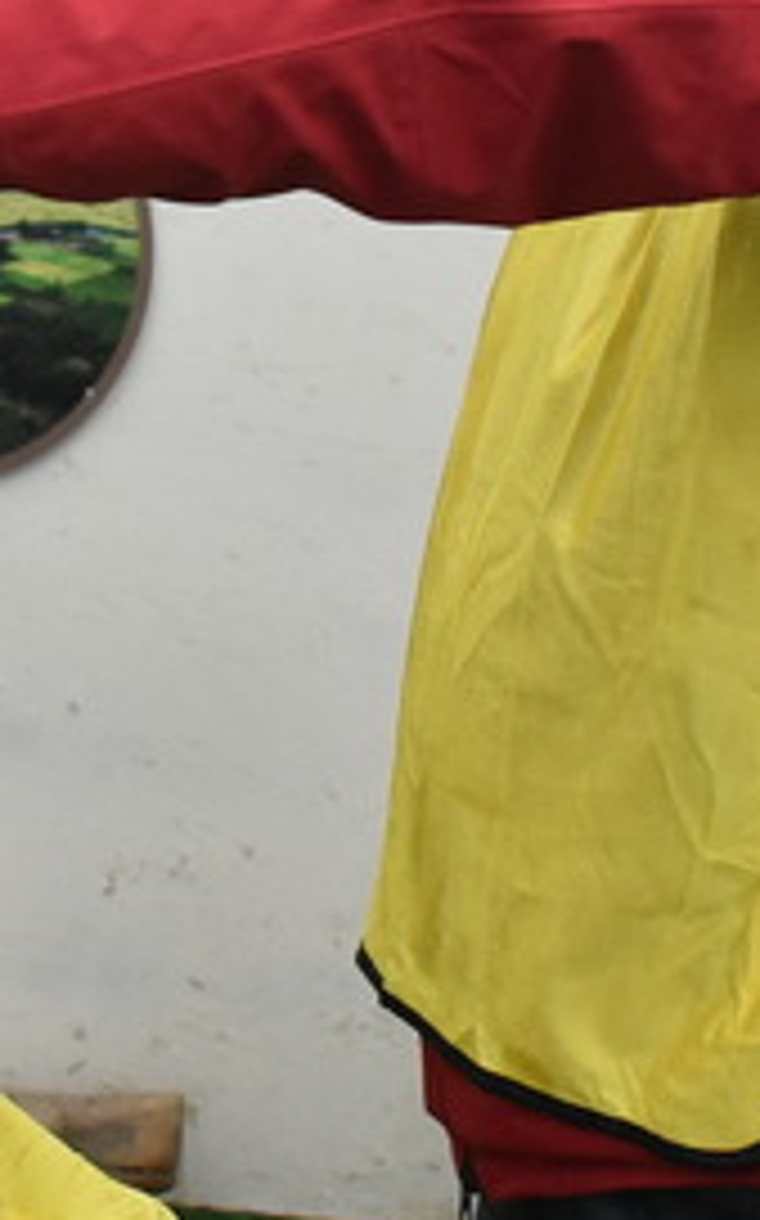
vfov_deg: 15.9
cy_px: 182
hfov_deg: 9.9
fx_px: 4311
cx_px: -130
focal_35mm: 130
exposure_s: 1/500
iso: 2200
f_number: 3.8
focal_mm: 23
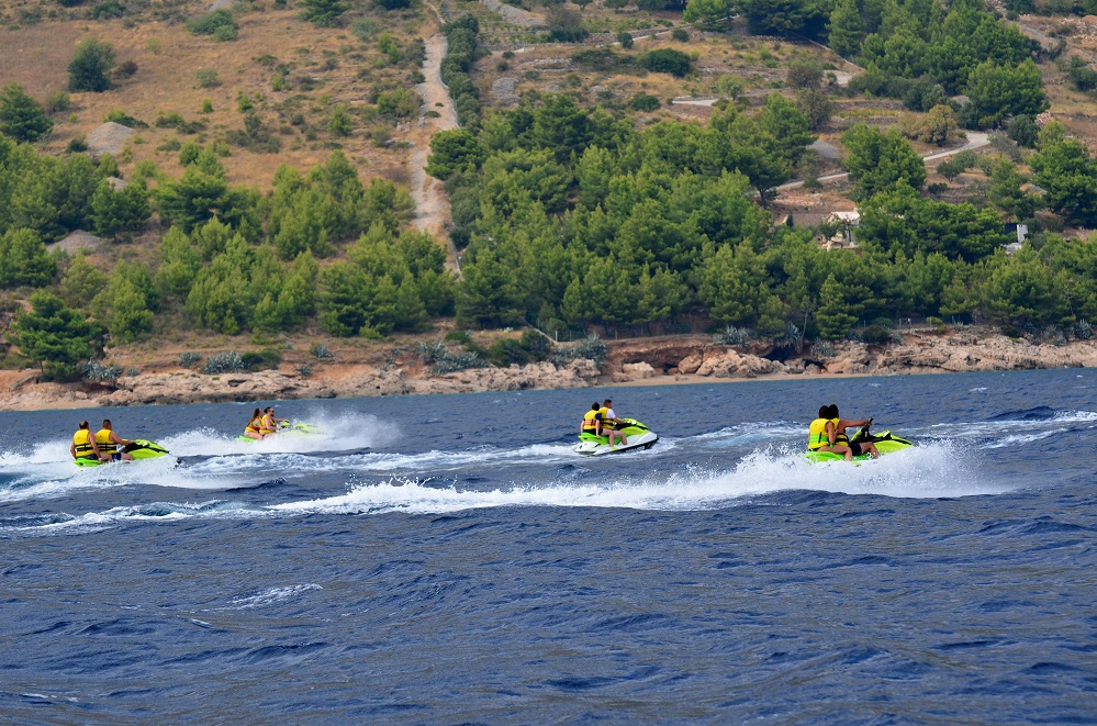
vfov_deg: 8.9
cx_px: 548
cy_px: 363
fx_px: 4651
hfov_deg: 13.5
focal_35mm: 153
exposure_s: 1/1600
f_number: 5.6
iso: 400
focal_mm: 102
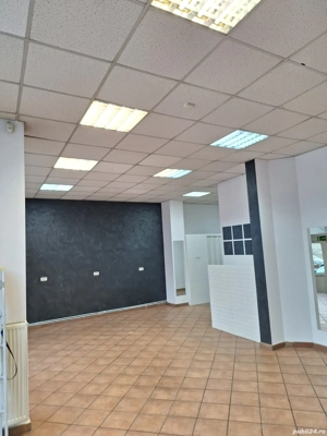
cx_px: 164
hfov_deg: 58.9
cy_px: 218
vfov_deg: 73.9
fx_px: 290
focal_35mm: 23
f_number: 1.8
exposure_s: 1/50
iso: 64
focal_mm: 5.54
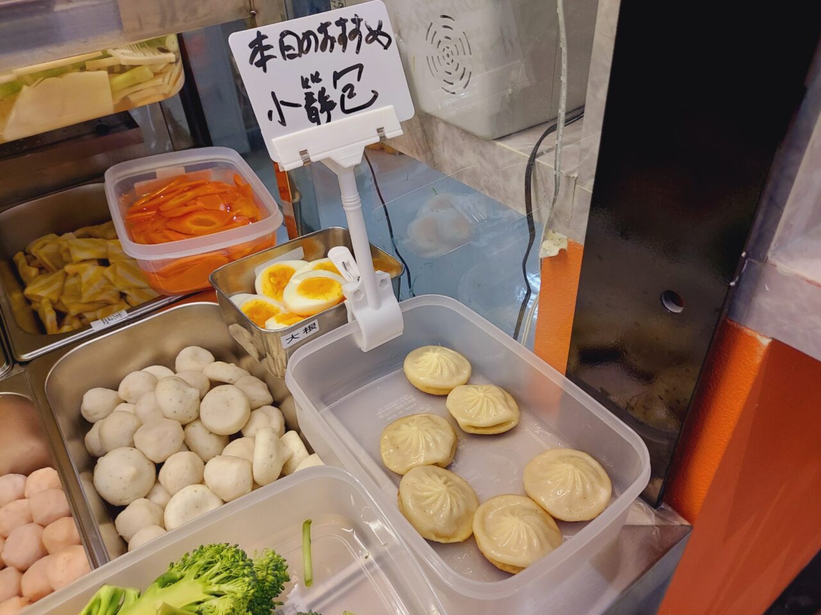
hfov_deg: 69.4
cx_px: 410
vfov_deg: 54.9
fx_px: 593
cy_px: 308
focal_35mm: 25
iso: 125
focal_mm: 4.6
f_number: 2
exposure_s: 1/60
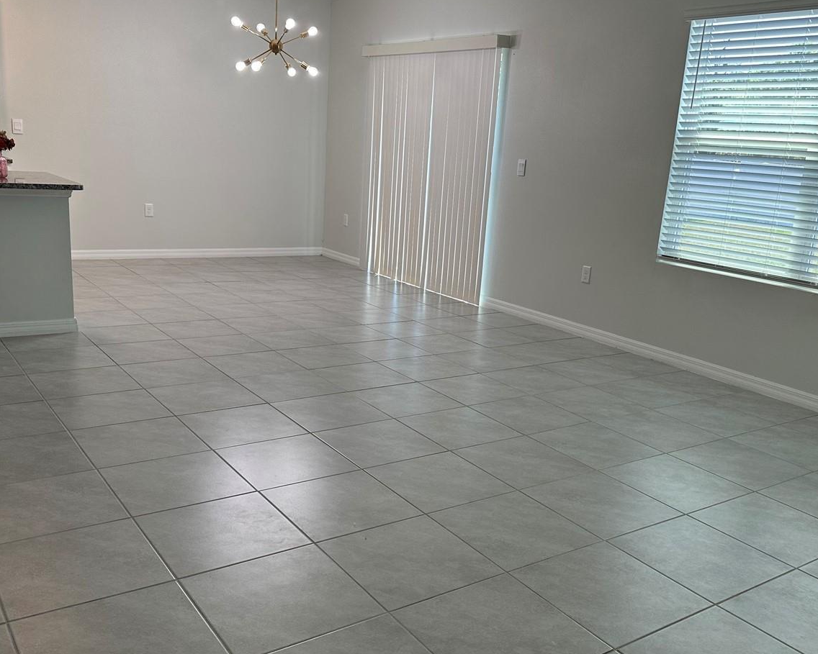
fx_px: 799
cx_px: 436
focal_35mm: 33
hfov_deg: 54.2
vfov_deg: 44.5
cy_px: 342
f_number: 1.78
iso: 64
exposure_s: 1/231
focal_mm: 6.86
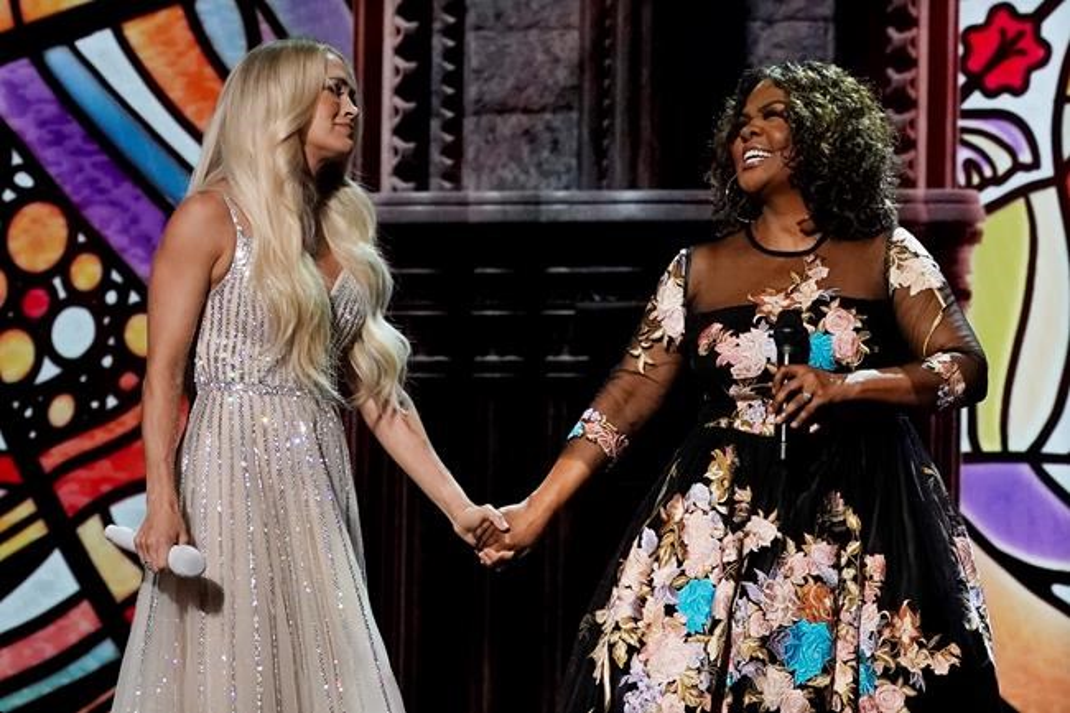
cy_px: 356
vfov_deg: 10.2
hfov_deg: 15.2
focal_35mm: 135
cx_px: 535
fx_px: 4011
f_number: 5.6
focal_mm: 135
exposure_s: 1/320
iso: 4000
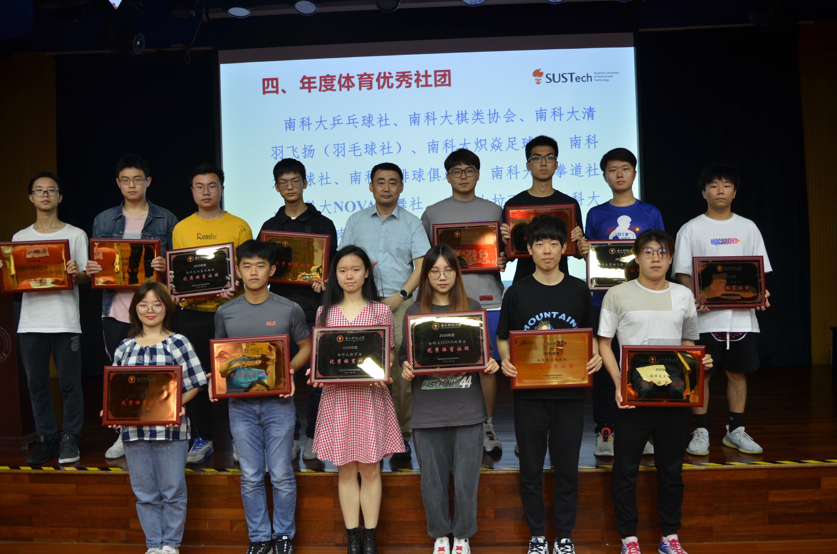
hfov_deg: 59.6
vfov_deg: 41.5
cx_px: 418
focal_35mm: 32
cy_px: 277
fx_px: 731
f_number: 4
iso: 560
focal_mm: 21
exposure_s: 1/60
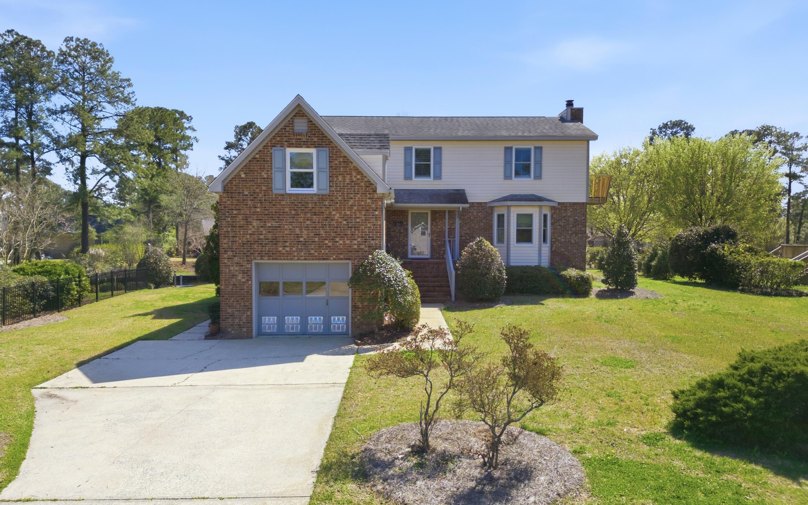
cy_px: 258
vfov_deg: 47.6
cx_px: 399
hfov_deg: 70.4
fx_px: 573
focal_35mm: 26
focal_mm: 6.7
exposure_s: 1/3200
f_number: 1.7
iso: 130
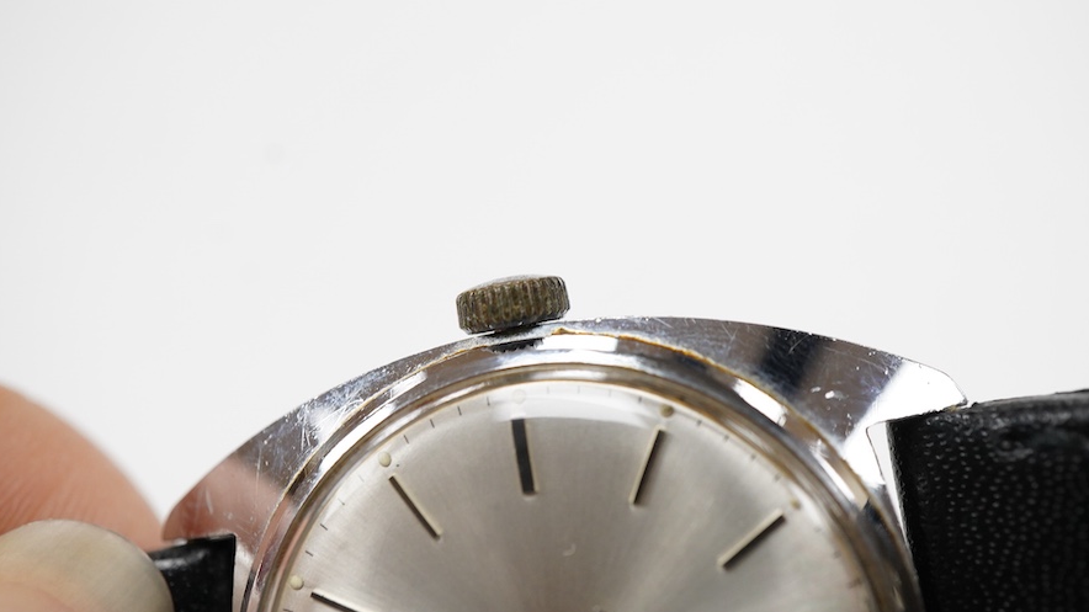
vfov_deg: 24.9
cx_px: 548
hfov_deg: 42.9
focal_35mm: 48
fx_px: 1386
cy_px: 271
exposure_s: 1/125
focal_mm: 30
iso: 1250
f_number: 10
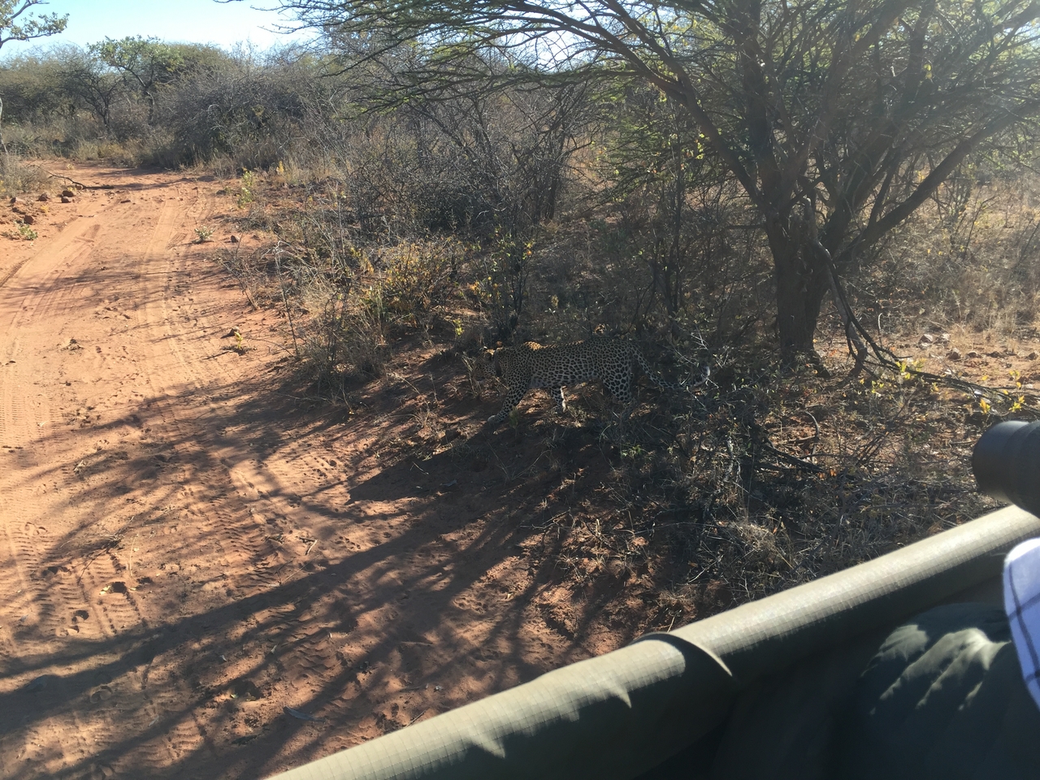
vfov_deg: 48.2
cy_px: 390
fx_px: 871
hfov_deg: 61.7
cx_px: 520
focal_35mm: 29
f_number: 2.2
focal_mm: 4.15
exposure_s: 1/659
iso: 32
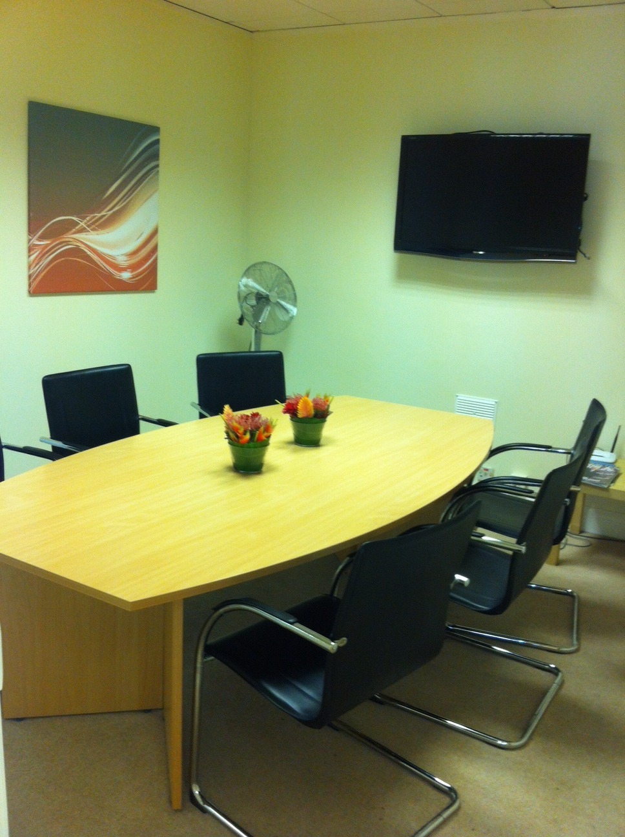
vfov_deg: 52.7
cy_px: 418
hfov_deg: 40.6
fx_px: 845
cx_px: 312
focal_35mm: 35
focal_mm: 3.85
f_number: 2.8
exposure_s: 1/15
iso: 125
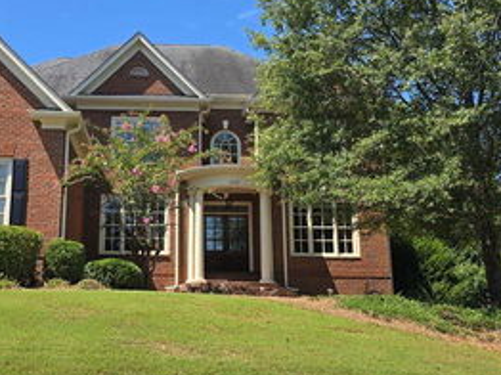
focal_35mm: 45
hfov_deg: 41.7
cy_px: 172
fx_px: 651
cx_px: 180
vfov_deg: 32.1
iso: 12
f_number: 1.7
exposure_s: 1/521
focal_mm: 6.3
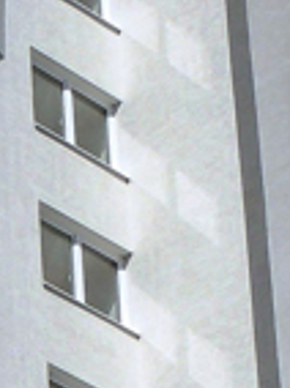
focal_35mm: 332
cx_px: -183
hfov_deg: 4.4
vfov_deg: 5.9
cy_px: 626
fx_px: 3720
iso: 100
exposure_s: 1/1250
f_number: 4.9
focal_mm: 8.3
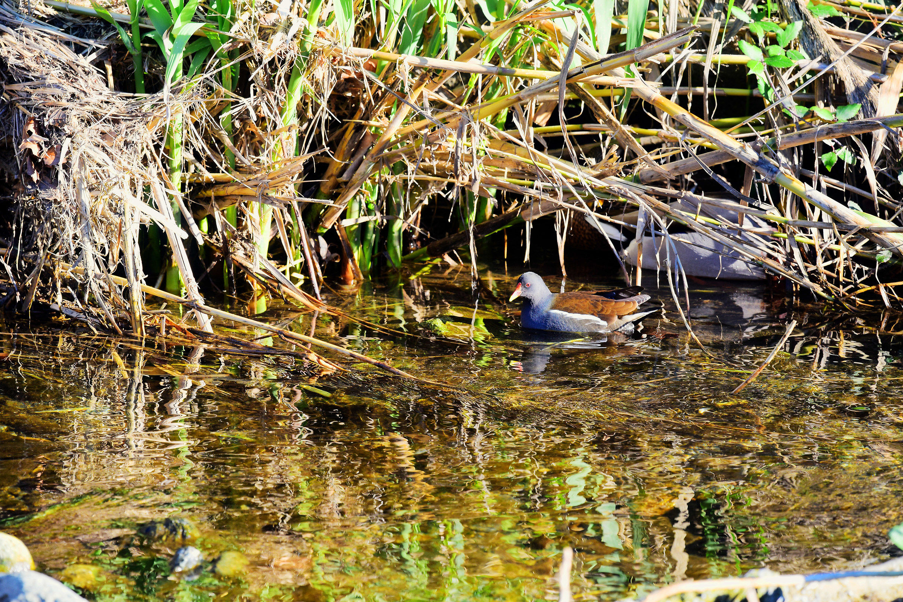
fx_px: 11287
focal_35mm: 450
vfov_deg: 3.1
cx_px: 452
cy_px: 301
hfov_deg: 4.6
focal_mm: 300
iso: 320
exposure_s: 1/400
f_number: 5
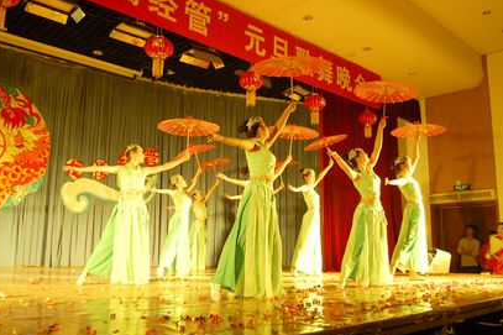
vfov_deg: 38.9
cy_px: 170
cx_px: 247
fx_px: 475
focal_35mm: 34
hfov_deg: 55.8
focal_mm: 22
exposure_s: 1/50
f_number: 3.8
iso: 800
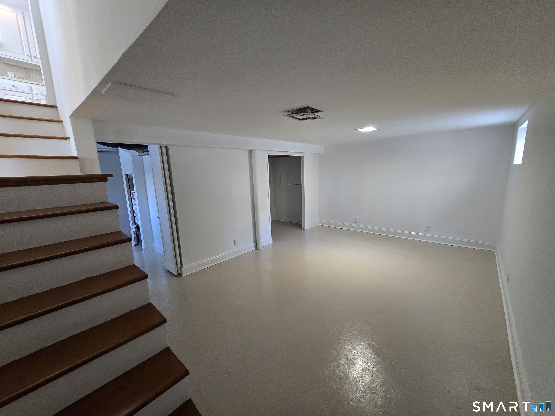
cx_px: 278
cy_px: 208
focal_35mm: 13
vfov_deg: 89.9
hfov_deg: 106.2
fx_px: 208
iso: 400
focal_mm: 2.2
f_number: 2.2
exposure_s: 1/60
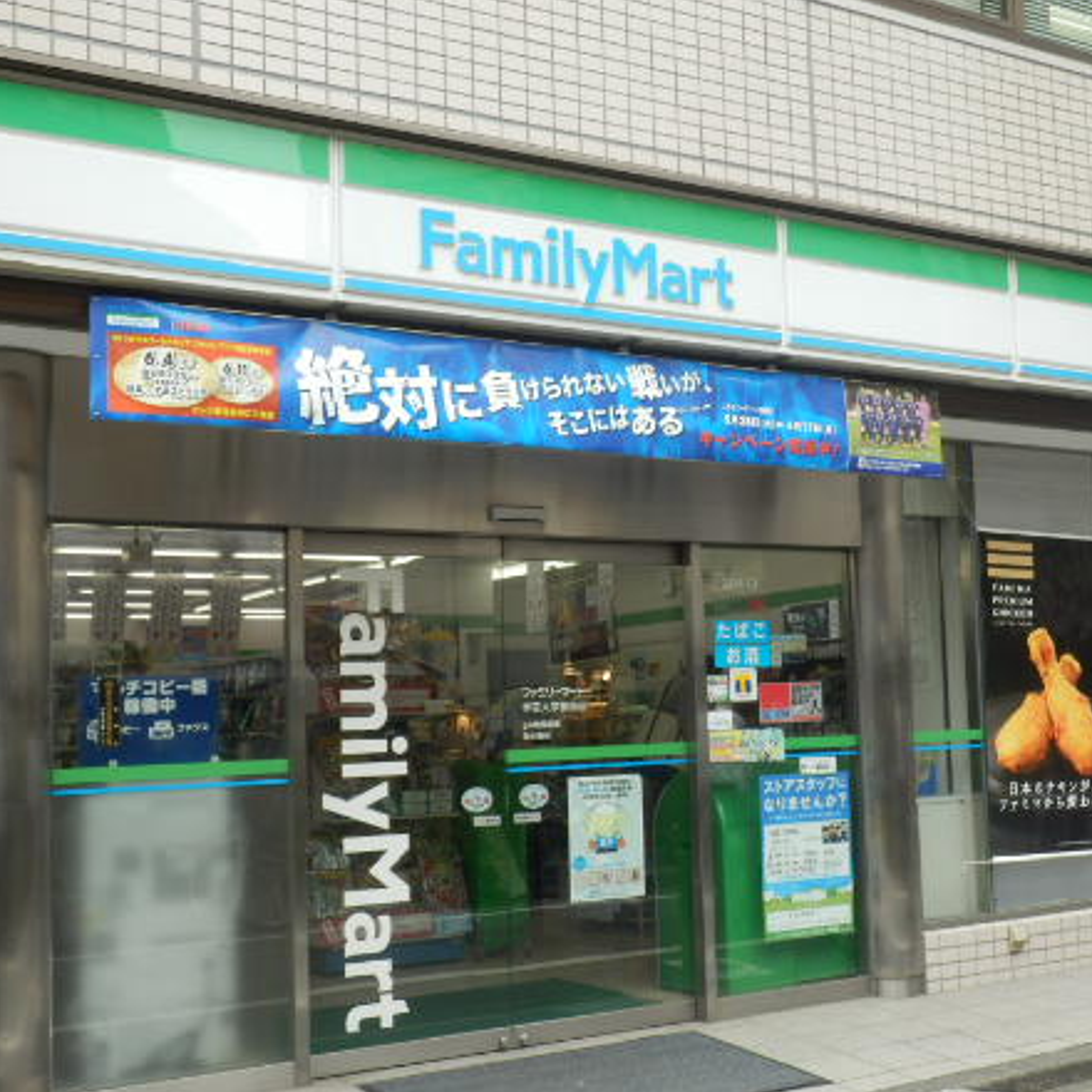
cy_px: 561
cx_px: 702
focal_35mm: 54
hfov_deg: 31.5
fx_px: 1927
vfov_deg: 31.6
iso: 80
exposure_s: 1/160
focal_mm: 7.4
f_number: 4
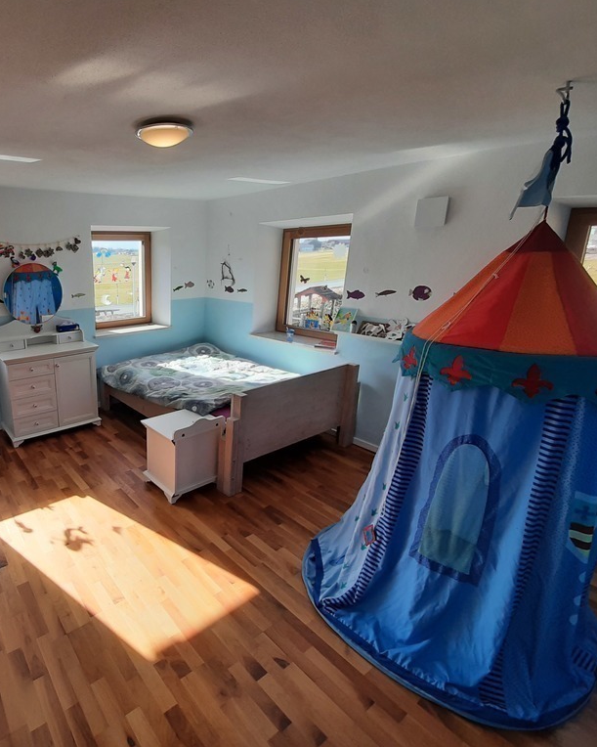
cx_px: 134
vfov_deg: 89.6
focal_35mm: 17
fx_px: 376
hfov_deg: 70.6
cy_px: 373
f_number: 2.2
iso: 40
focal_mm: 1.42
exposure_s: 1/156
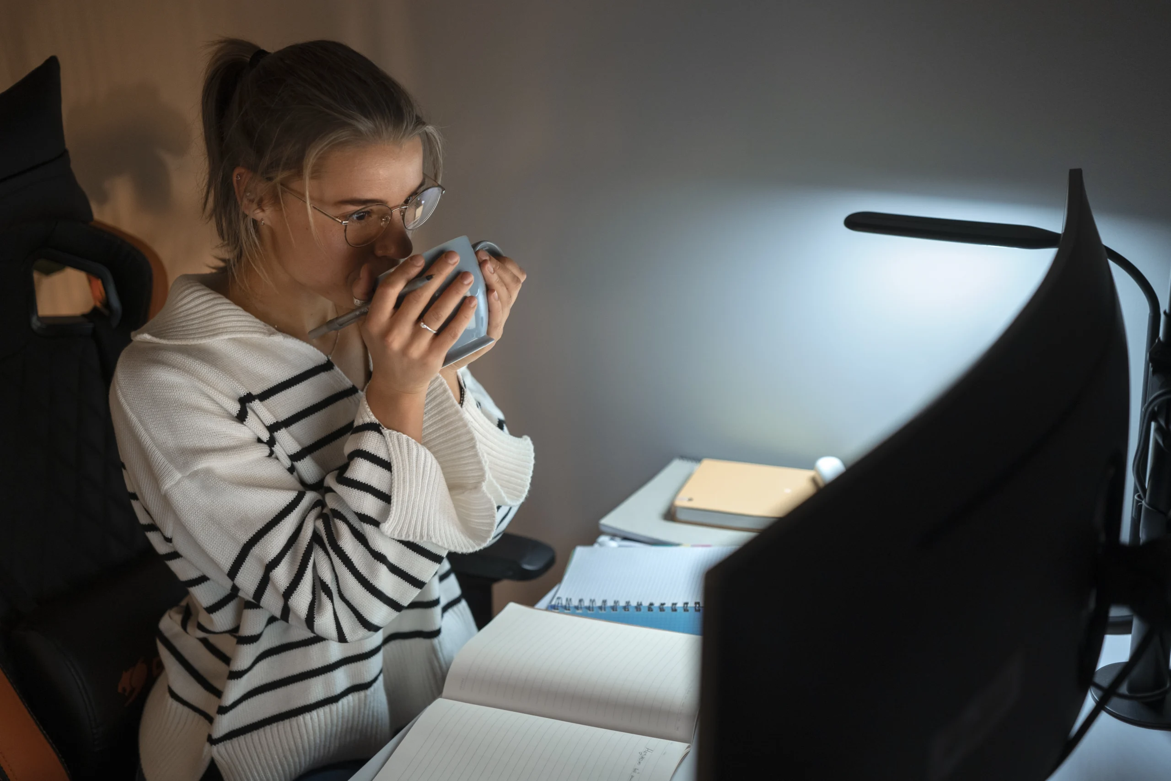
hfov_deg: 48.5
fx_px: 1301
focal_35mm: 40
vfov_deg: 33.4
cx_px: 586
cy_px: 390
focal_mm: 40
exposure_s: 1/60
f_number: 2.2
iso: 800
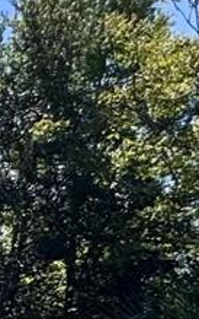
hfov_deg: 8.9
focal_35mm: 108
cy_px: 551
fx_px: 940
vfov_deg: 16.5
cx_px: -472
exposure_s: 1/1672
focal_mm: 2.22
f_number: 2.2
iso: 50
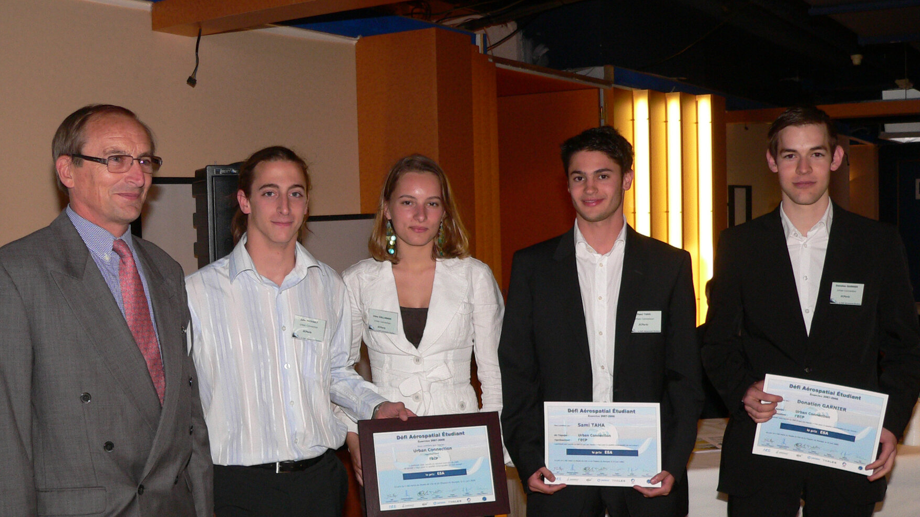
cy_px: 311
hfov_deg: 47.3
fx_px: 1049
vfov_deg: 27.7
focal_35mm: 43
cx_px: 424
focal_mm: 6
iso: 100
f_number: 2.8
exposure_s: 1/60
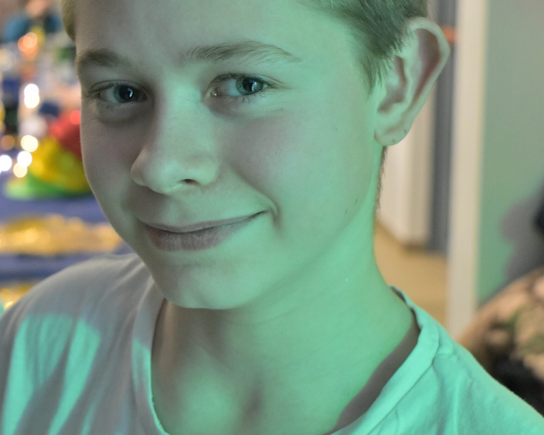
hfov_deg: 23.3
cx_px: 270
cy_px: 132
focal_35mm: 82
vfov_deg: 18.7
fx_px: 1317
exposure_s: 1/30
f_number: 4.5
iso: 1600
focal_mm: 35
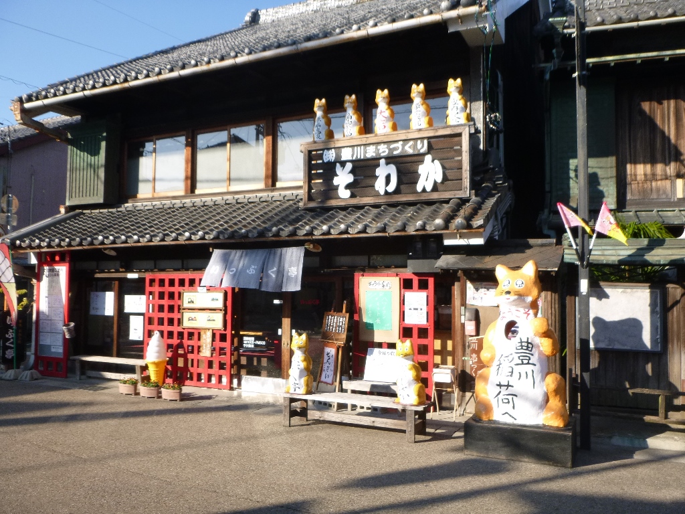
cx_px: 342
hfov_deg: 61.7
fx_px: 574
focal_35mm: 29
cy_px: 257
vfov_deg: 48.2
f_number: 4.1
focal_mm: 5.2
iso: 100
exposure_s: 1/250
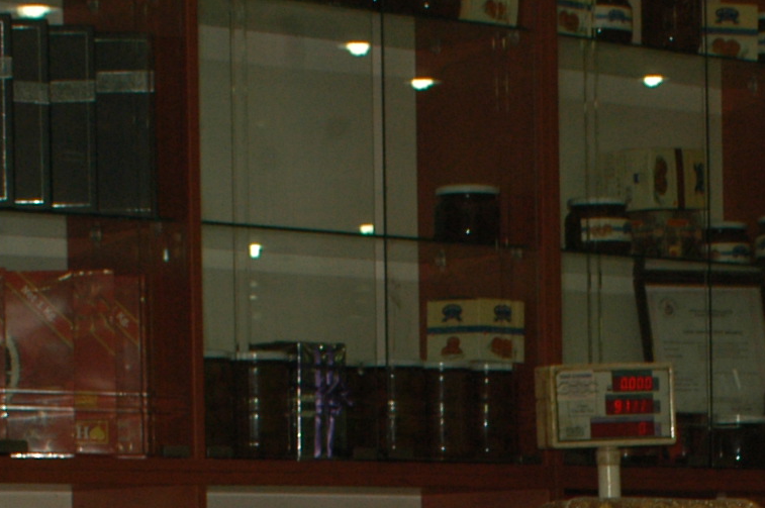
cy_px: 863
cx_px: 656
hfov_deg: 12.2
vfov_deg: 8.0
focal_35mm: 167
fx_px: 3545
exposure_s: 1/60
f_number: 6.7
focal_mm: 28
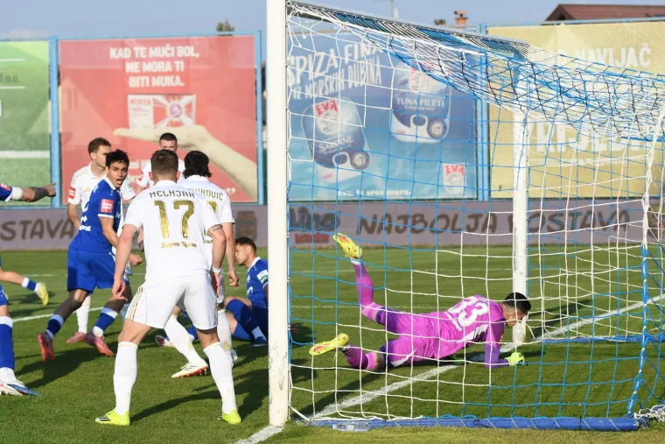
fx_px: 2771
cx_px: 332
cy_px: 222
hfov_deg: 13.7
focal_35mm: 150
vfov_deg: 9.2
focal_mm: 100
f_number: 4.5
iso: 125
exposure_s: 1/1000
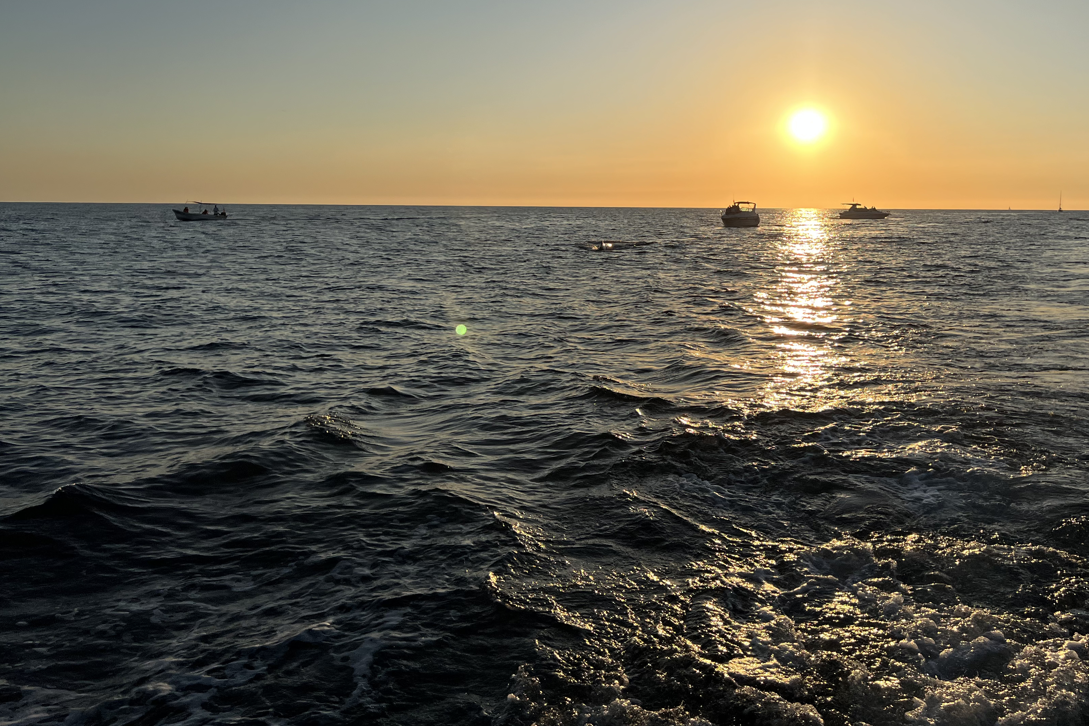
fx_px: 1028
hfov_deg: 55.6
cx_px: 628
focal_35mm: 34
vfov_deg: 38.4
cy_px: 235
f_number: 1.5
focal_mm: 5.7
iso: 50
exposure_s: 1/8696
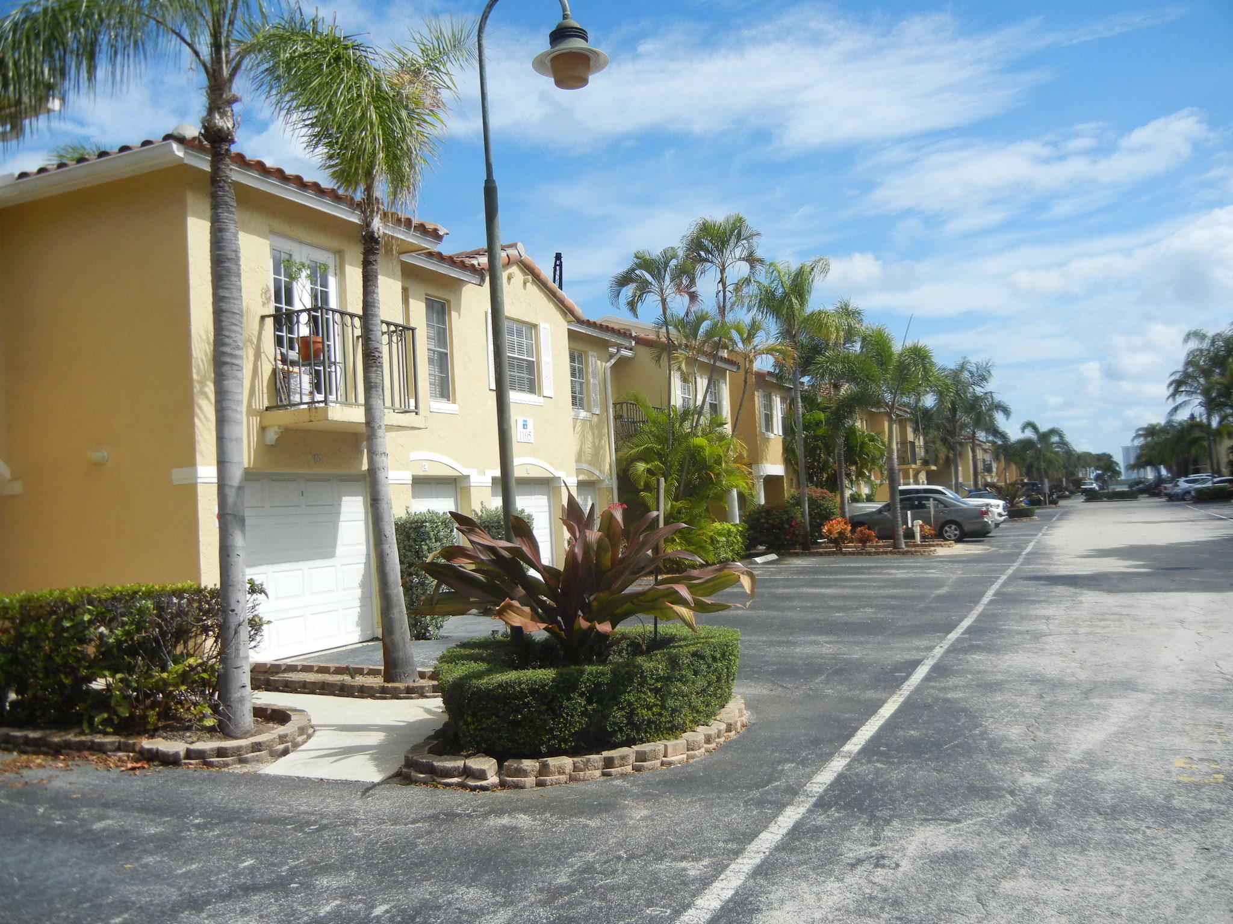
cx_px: 616
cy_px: 462
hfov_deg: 60.0
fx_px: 1069
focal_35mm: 30
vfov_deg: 46.8
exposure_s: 1/498
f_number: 7
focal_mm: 5.4
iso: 160
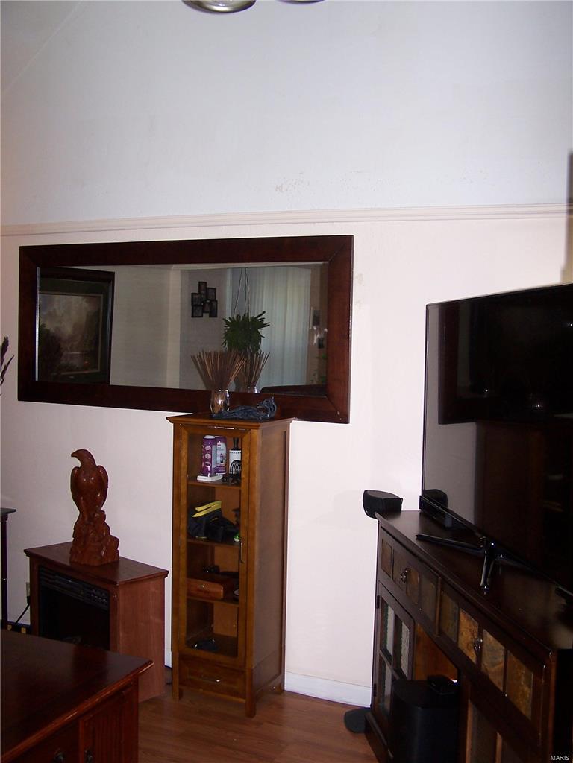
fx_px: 839
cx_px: 286
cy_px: 382
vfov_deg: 49.0
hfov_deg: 37.7
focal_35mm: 38
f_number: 2.8
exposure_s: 1/60
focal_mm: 6.3
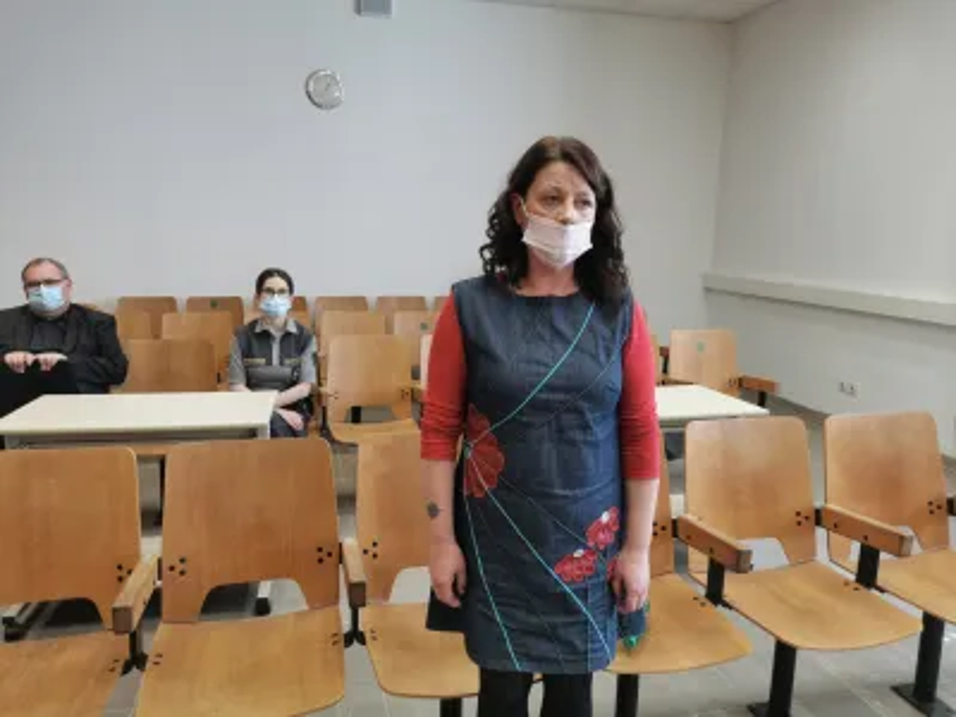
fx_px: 746
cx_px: 478
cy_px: 358
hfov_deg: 65.3
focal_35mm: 27
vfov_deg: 51.4
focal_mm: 5.58
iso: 100
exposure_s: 1/100
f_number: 1.8
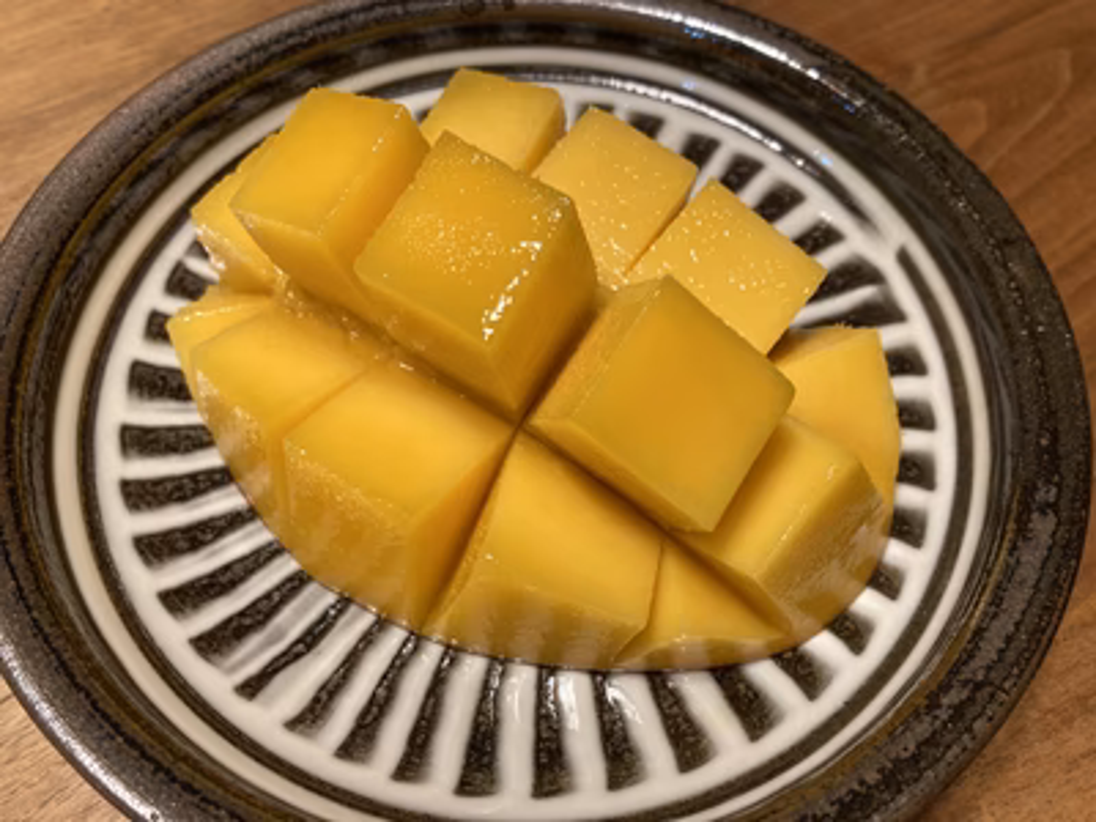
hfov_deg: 63.4
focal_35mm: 28
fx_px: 887
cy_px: 411
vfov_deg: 49.7
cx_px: 548
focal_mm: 3.99
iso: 80
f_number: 1.8
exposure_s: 1/60
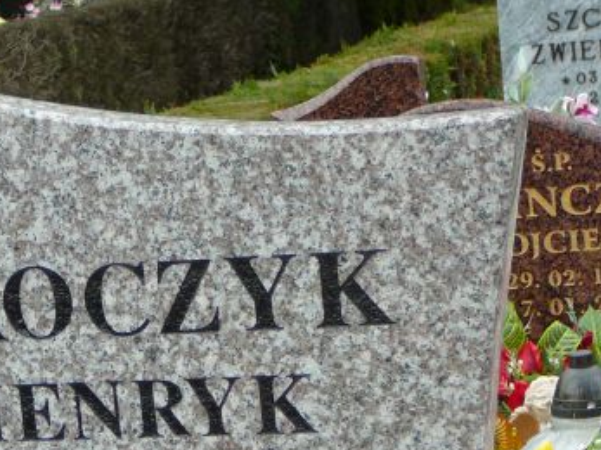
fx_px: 2465
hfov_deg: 13.8
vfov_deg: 10.4
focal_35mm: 142
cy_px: 414
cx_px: 88
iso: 80
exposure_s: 1/250
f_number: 3.7
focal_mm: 11.5
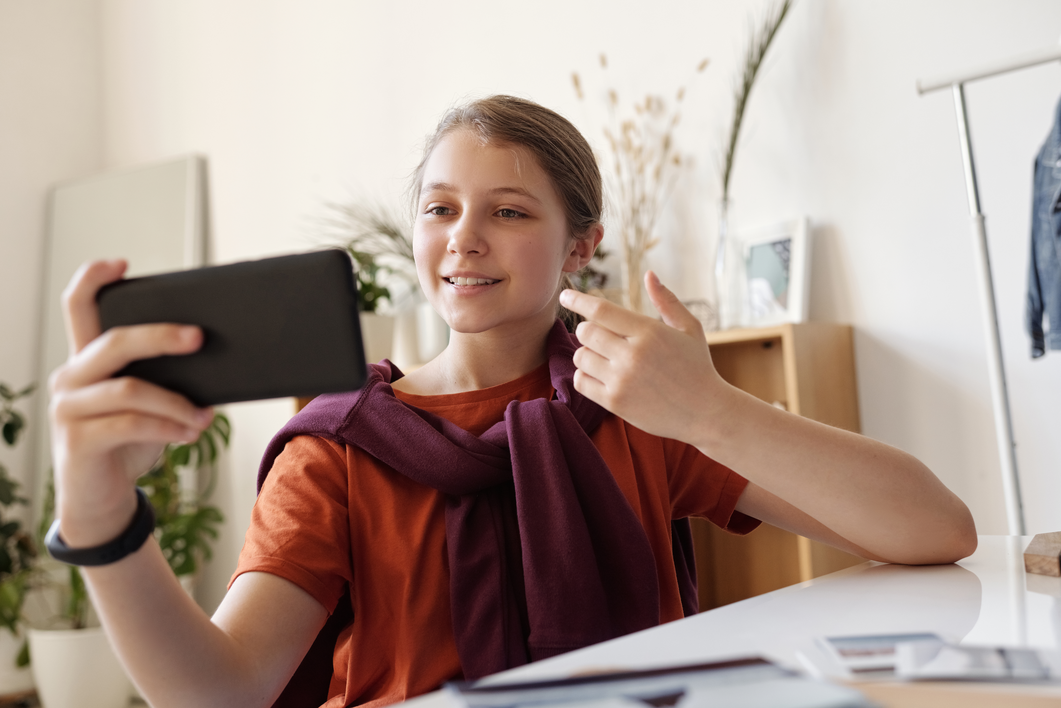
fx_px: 1032
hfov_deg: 54.4
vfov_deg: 37.9
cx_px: 530
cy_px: 354
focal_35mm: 35
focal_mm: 35
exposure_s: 1/100
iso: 400
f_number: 3.2
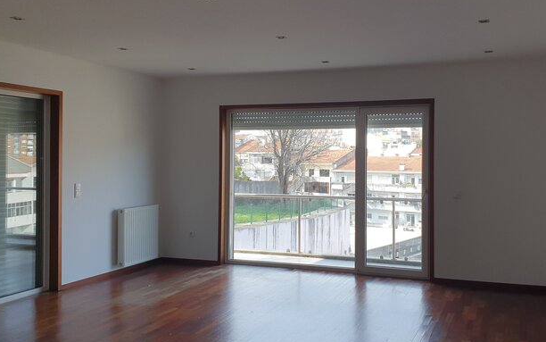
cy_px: 163
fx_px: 536
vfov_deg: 35.4
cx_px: 318
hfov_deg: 53.7
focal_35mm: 36
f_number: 2.4
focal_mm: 4.32
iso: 50
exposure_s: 1/229
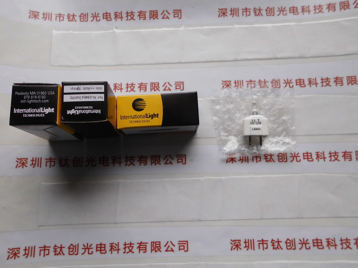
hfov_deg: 67.3
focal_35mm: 26
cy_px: 134
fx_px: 269
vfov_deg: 53.1
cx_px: 179
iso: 100
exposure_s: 1/224
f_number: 3.2
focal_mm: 4.6
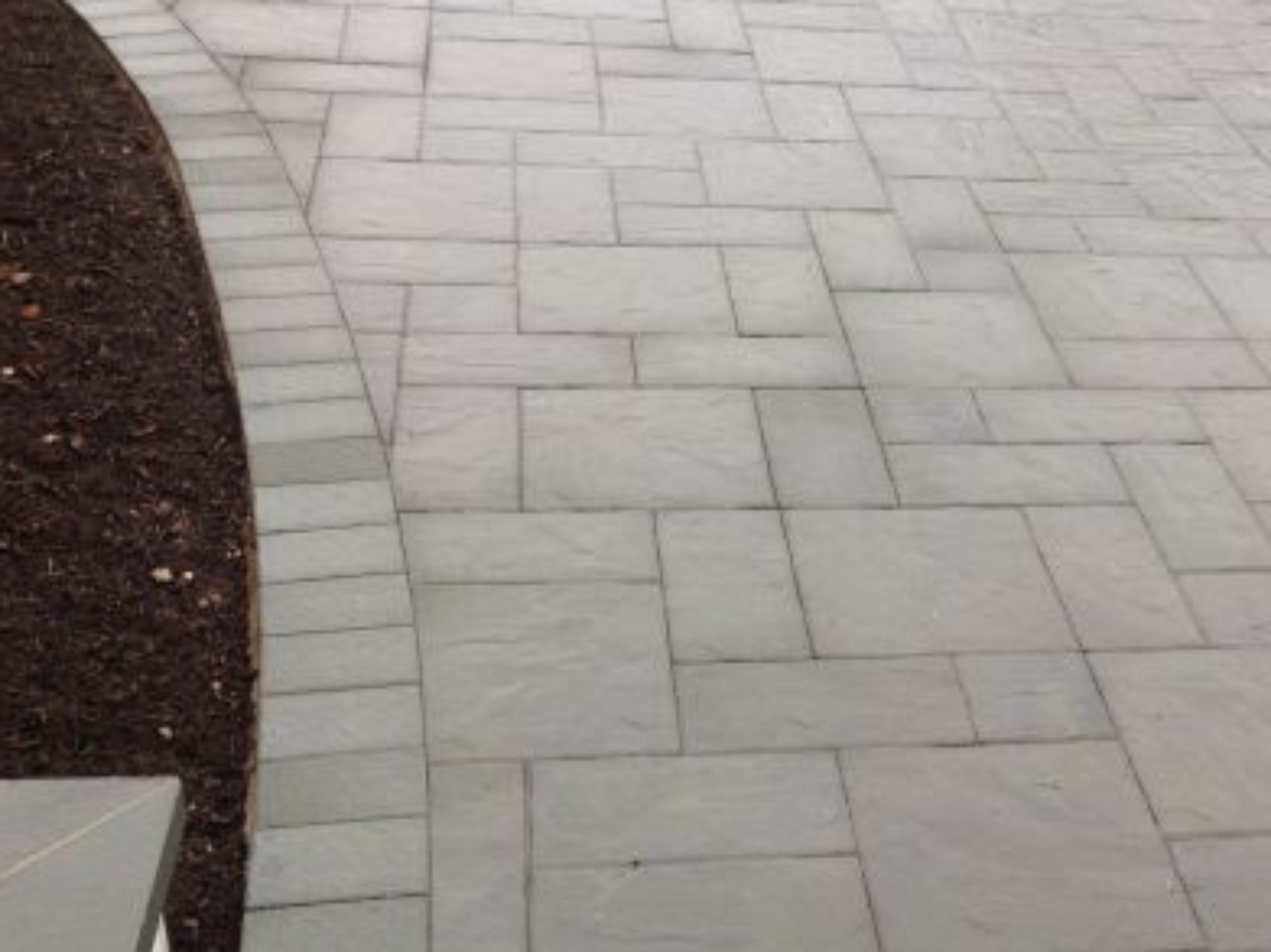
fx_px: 1982
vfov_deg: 27.0
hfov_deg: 34.8
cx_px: 959
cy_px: 409
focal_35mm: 54
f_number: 2.4
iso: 50
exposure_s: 1/270
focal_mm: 4.12
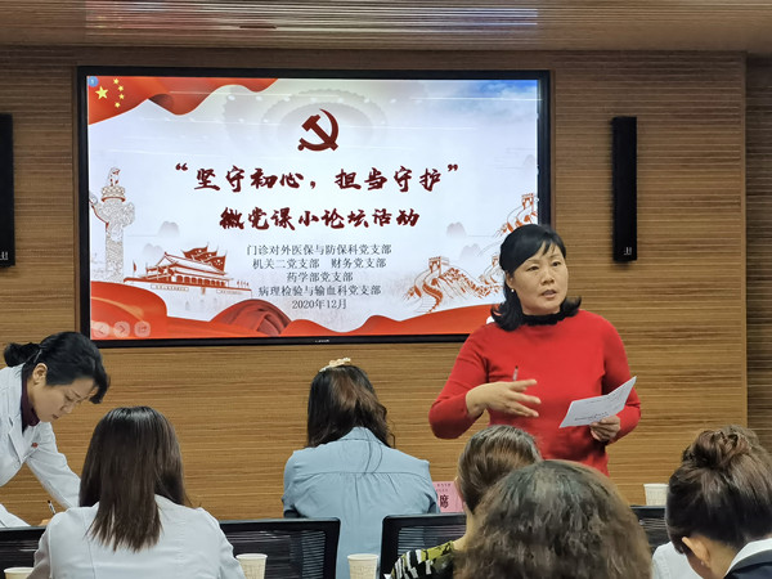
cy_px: 290
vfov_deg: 14.9
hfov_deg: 19.8
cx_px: 386
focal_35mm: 99
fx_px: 2208
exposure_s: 1/100
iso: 320
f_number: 2.4
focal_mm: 7.48
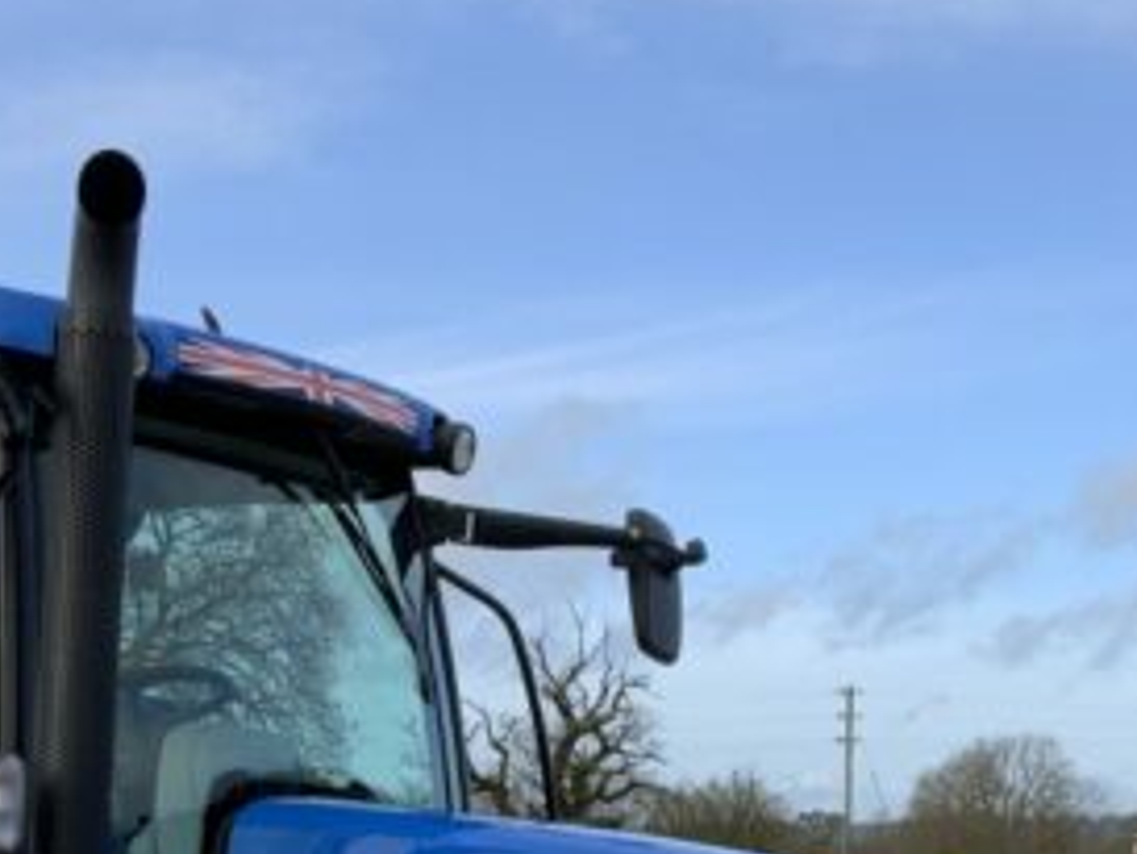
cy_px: 1154
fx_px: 2793
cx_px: 500
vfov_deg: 16.3
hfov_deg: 23.0
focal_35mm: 85
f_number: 1.8
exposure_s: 1/912
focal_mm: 3
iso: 16
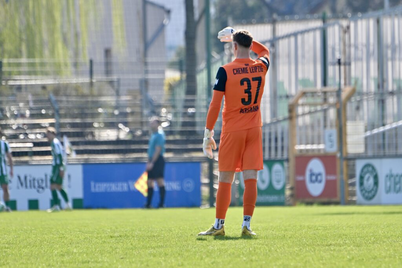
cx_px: 201
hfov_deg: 5.2
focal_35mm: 400
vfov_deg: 3.4
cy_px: 134
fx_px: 4467
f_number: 5.6
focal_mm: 400
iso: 320
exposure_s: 1/1250
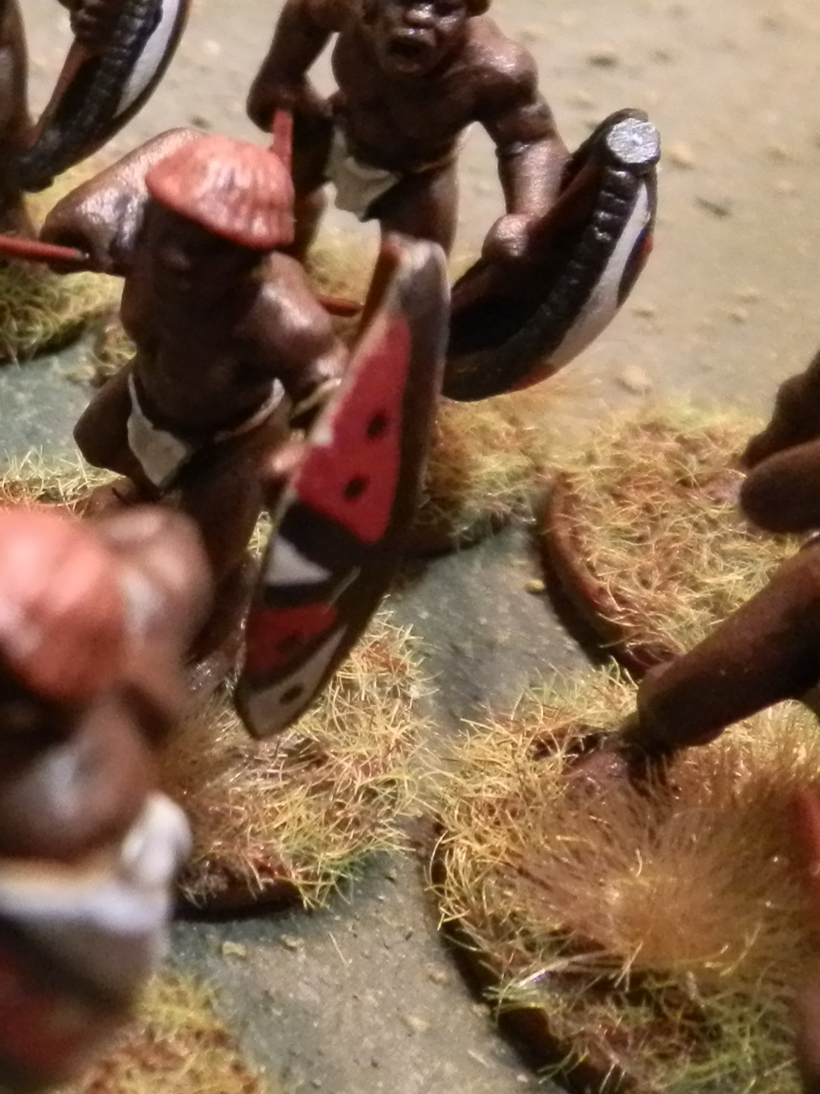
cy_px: 313
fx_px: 2085
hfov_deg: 19.8
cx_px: -346
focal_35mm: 66
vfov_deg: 29.1
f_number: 3.1
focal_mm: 5
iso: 400
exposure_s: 1/25
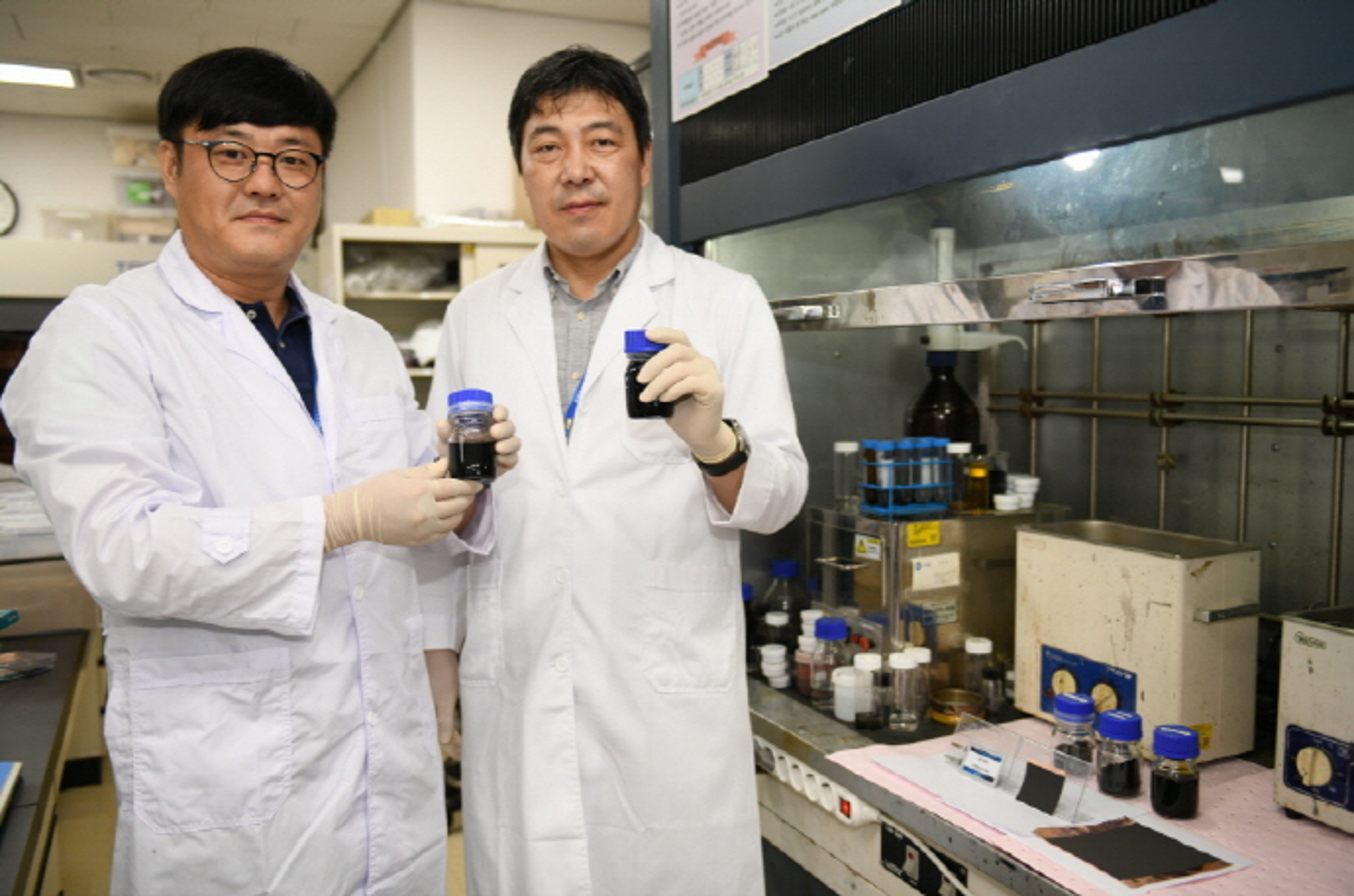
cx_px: 677
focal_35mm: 31
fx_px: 1164
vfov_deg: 42.2
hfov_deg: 60.4
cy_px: 448
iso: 250
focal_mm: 31
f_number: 2.8
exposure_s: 1/100
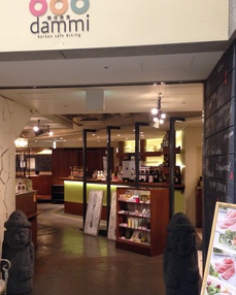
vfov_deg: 41.0
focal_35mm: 45
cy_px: 172
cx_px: 95
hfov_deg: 33.4
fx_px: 393
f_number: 2.4
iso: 160
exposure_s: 1/20
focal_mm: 4.12
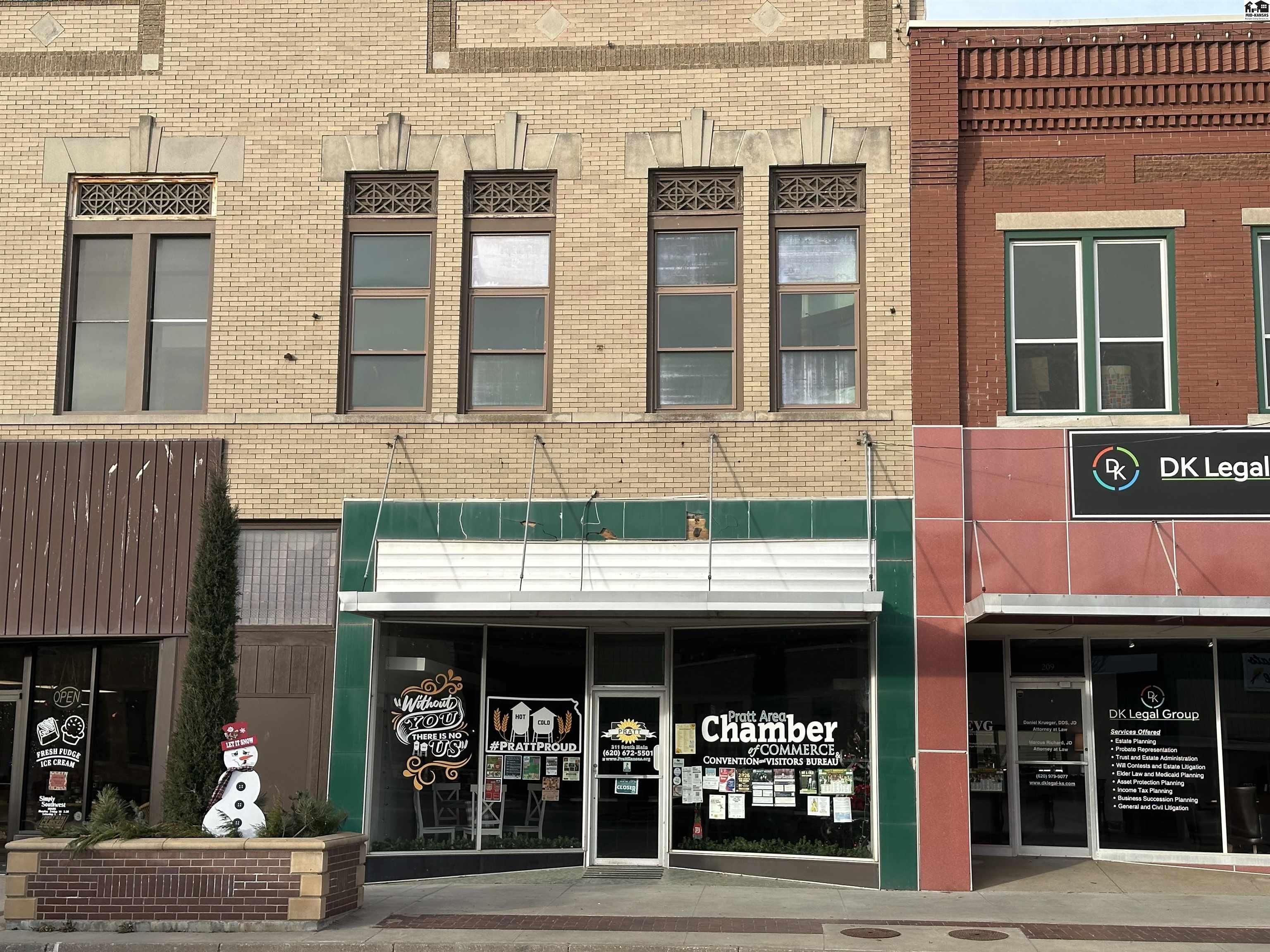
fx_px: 1761
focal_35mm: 48
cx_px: 635
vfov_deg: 30.3
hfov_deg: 39.7
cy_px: 476
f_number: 1.78
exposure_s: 1/1339
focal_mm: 6.86
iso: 64
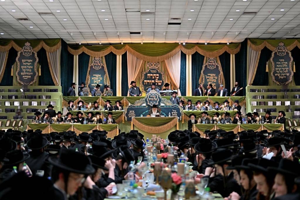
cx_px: 150
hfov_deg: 28.8
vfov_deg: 19.5
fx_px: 583
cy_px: 100
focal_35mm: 70
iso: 500
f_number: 2.8
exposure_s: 1/250
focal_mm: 70
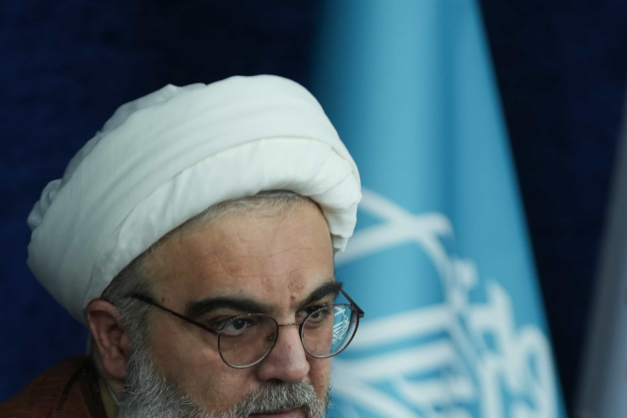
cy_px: 519
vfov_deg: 4.5
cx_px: 405
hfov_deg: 6.7
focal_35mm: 306
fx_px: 5329
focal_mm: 123
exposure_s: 1/100
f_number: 2.8
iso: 500
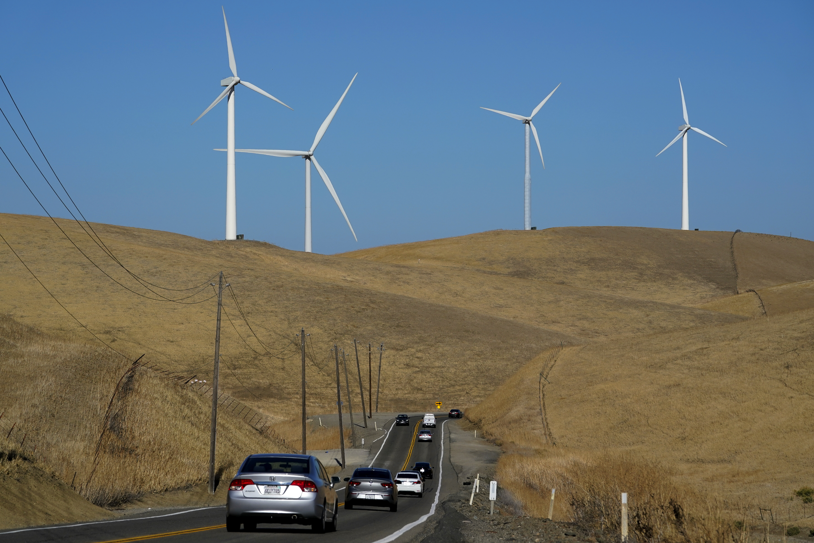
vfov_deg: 10.9
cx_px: 407
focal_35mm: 126
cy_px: 272
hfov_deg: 16.3
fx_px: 2849
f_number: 8
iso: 400
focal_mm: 126
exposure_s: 1/2500
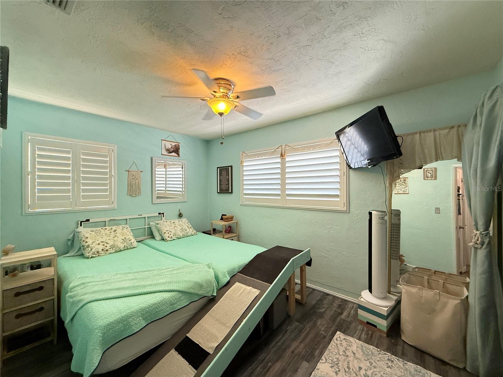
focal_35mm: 14
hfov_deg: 102.1
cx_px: 252
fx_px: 203
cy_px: 188
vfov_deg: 85.7
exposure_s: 1/60
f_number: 2.2
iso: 500
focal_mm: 2.22
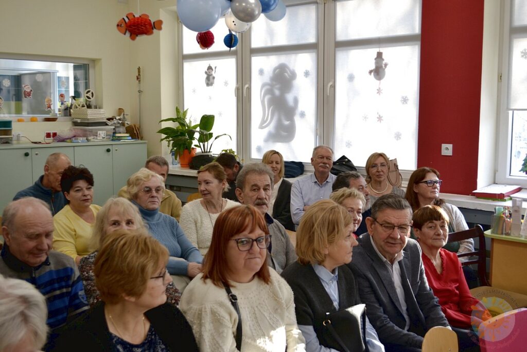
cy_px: 176
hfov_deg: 46.4
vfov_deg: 31.9
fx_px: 615
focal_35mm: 42
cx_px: 264
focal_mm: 28
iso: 400
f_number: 4.5
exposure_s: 1/80
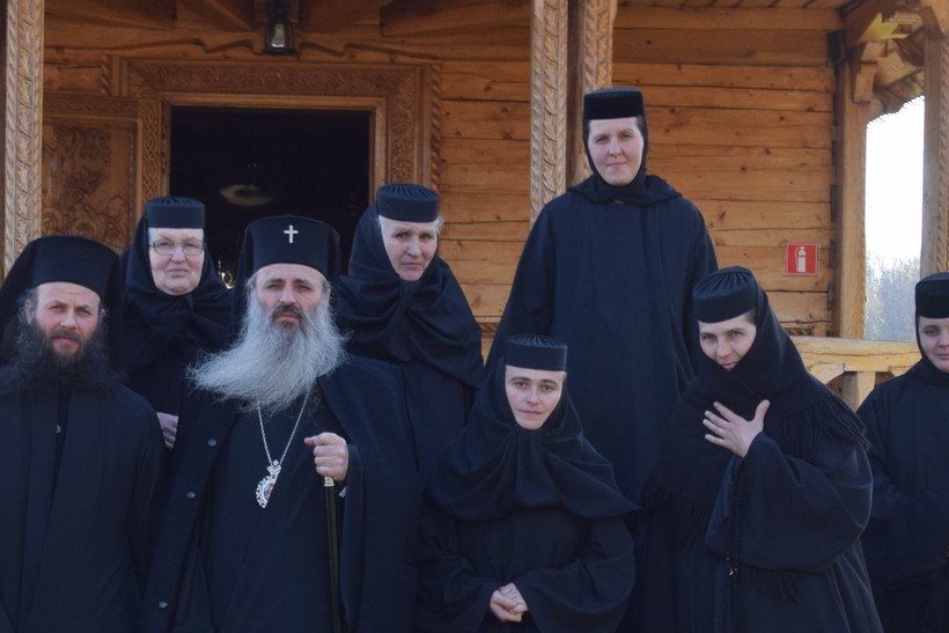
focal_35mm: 98
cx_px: 479
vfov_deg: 13.9
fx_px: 2584
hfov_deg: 20.8
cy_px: 484
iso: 400
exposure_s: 1/250
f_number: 8
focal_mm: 28
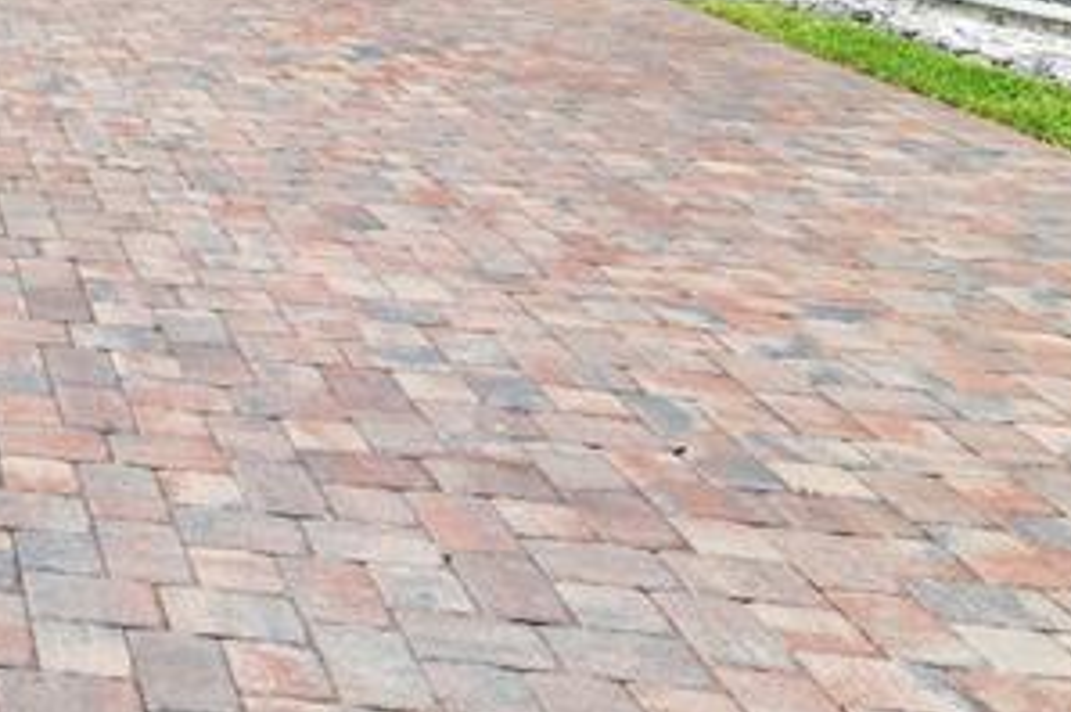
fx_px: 1634
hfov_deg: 25.5
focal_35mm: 55
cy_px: -180
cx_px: -597
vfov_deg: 22.3
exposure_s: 1/1000
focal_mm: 16
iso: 200
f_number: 8
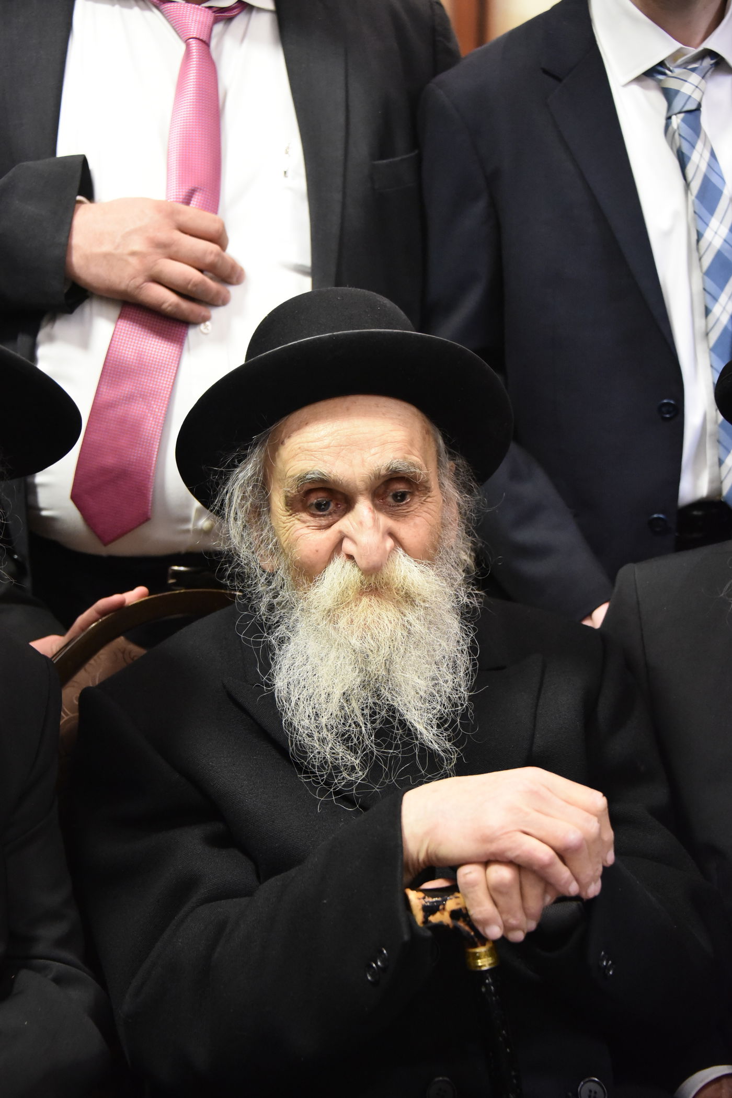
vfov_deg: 28.8
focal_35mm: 70
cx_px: 366
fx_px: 2135
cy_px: 549
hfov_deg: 19.5
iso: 6400
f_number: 5
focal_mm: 70
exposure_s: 1/40
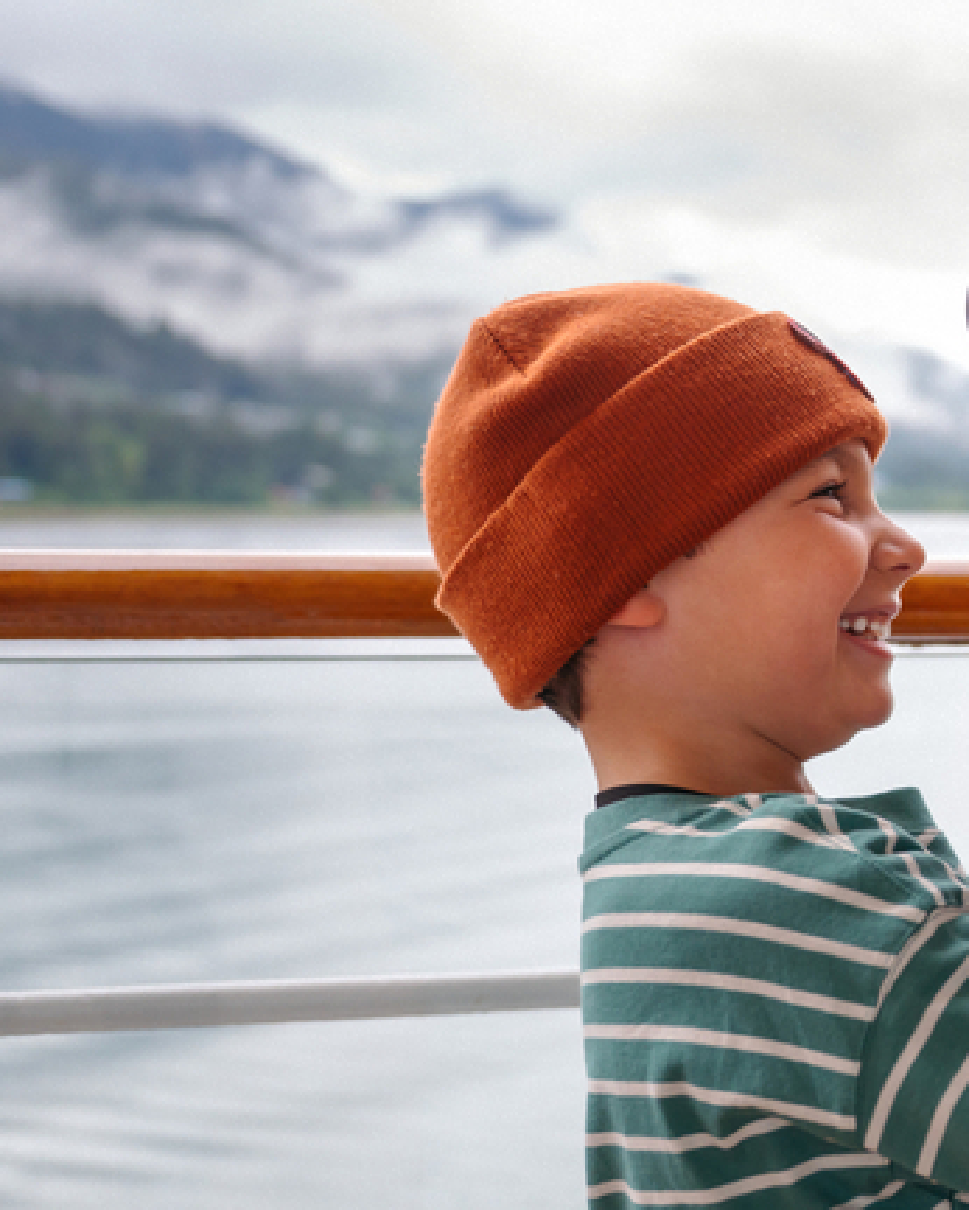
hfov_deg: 19.5
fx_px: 2662
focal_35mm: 74
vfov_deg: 25.6
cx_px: 1134
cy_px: 496
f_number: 2.8
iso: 500
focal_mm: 28.5
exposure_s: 1/640
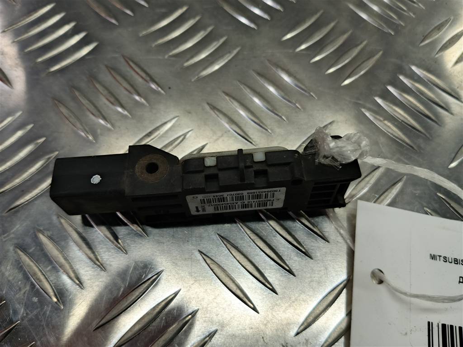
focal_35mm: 27
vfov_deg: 51.4
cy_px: 174
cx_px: 232
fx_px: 361
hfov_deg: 65.3
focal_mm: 4.11
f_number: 1.6
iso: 113
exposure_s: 1/66.7
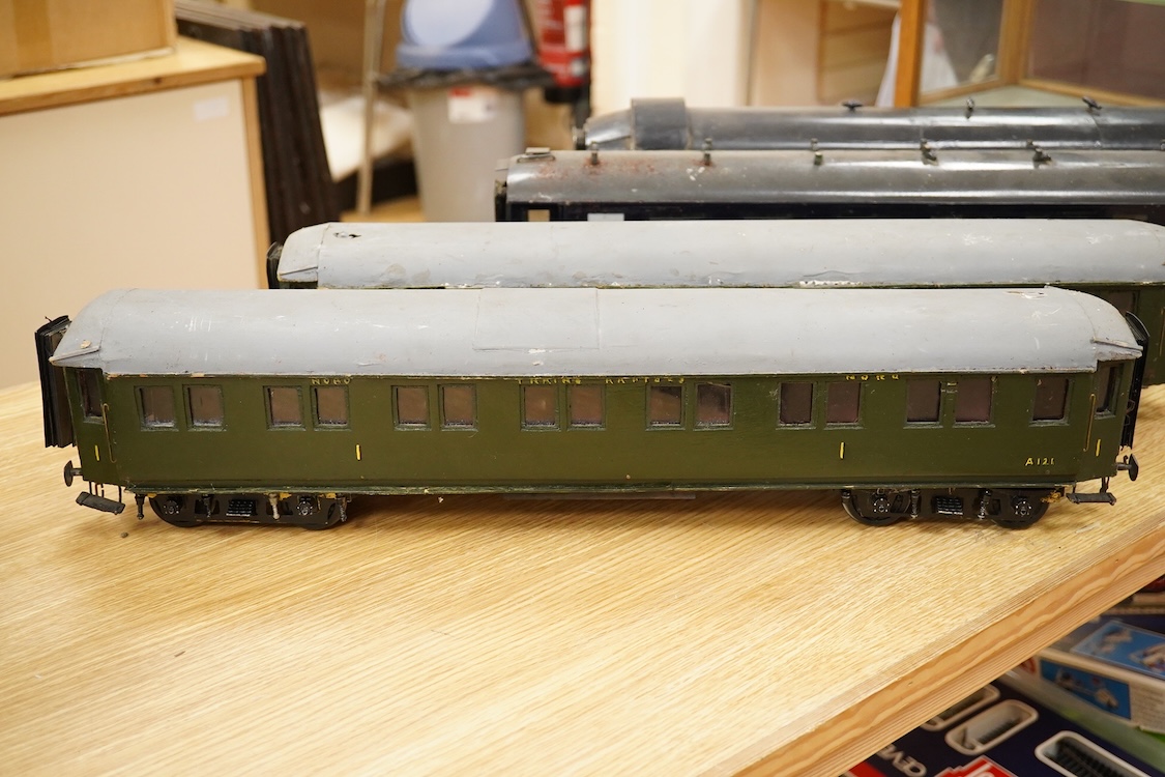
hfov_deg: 43.6
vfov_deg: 29.9
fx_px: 1456
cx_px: 582
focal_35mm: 45
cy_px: 388
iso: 2500
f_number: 6.3
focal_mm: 30
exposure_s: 1/160
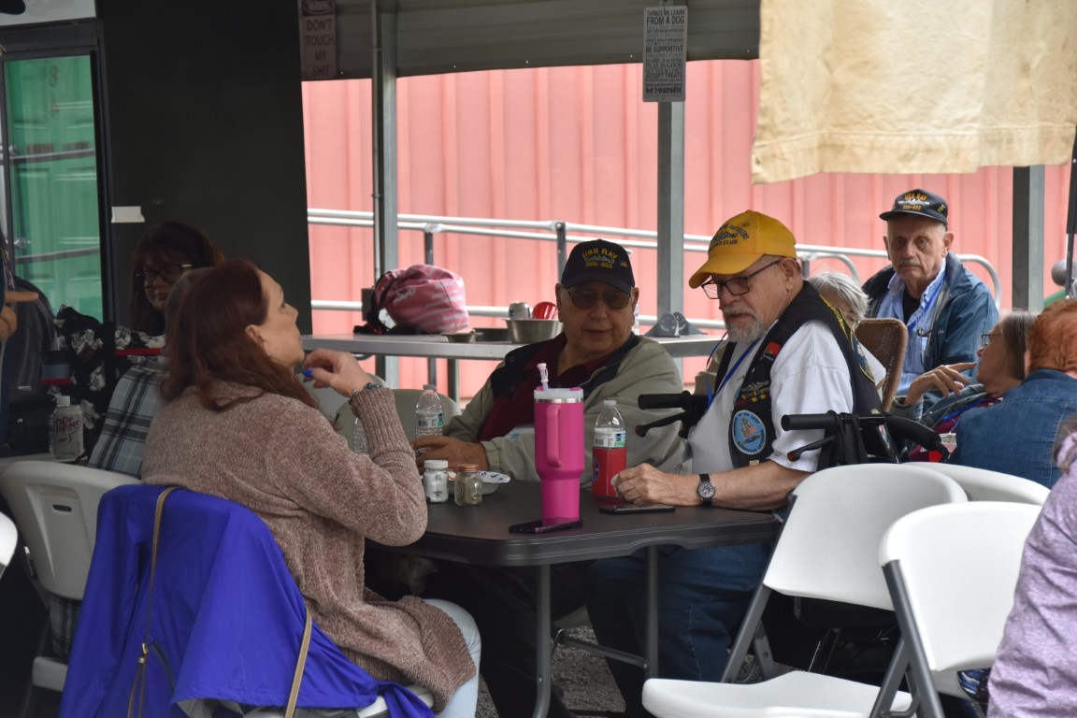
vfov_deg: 12.2
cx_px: 538
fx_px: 3365
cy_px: 359
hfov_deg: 18.2
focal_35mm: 112
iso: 400
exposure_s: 1/250
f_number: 5.3
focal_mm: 75
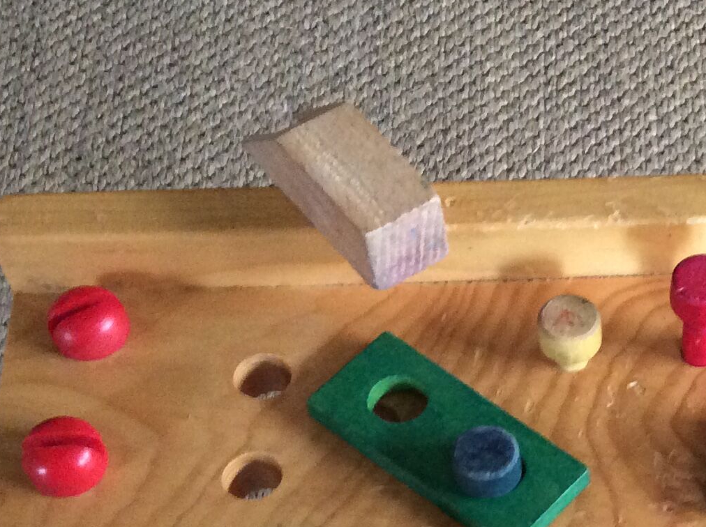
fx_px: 1670
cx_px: 649
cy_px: 524
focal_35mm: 82
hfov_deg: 23.2
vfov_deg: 17.5
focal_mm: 3.3
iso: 200
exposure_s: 1/25
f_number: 2.4
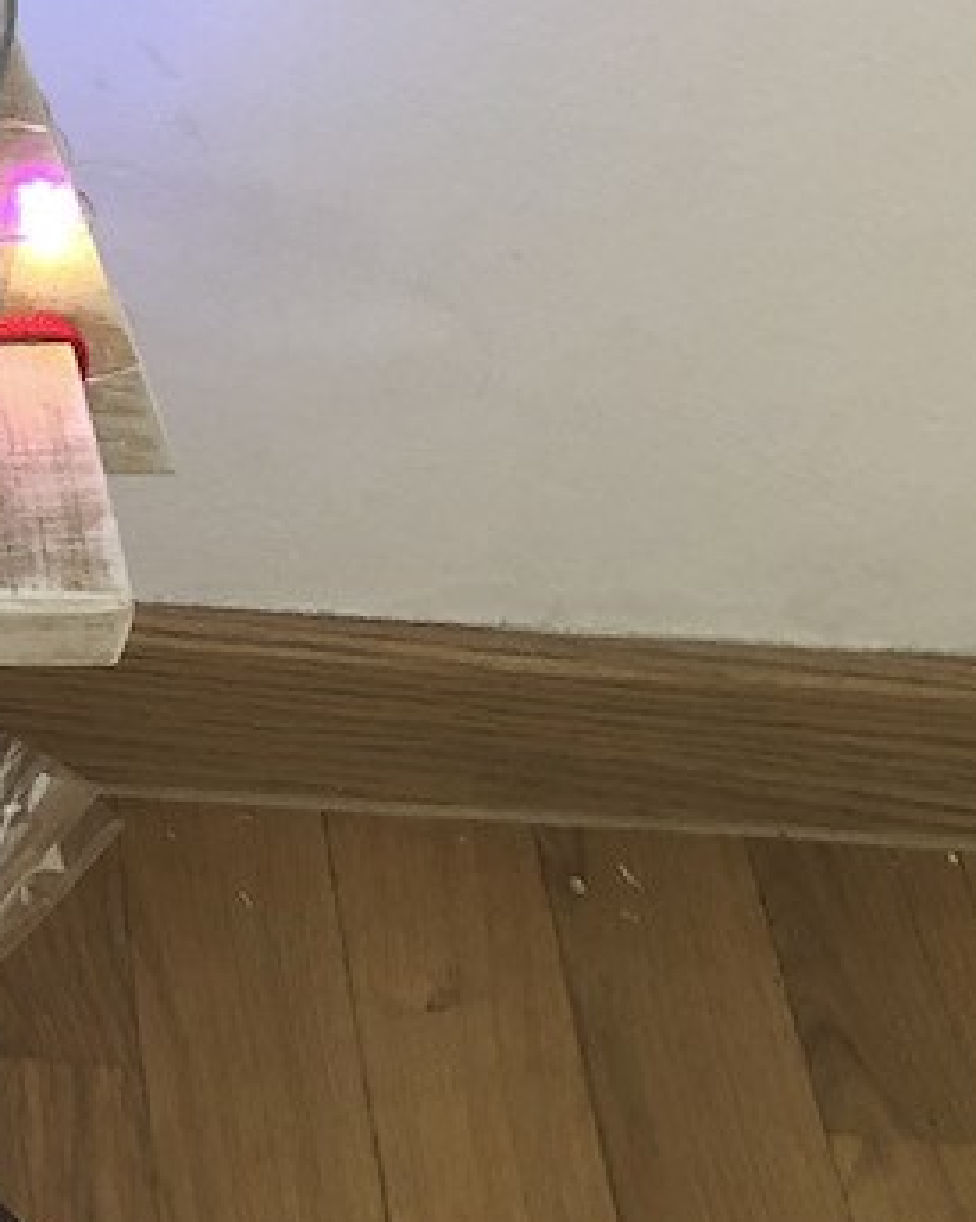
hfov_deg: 13.8
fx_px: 3686
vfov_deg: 18.2
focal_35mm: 102
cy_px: -96
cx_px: -652
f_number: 1.8
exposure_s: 1/17
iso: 40
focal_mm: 4
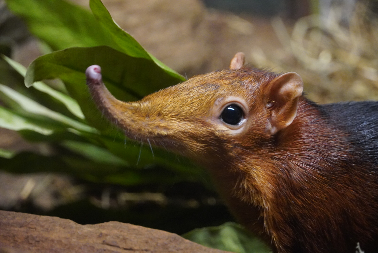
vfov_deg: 9.2
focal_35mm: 150
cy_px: 126
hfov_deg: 13.7
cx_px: 189
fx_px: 1576
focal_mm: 100
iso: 6400
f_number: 5.6
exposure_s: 1/40
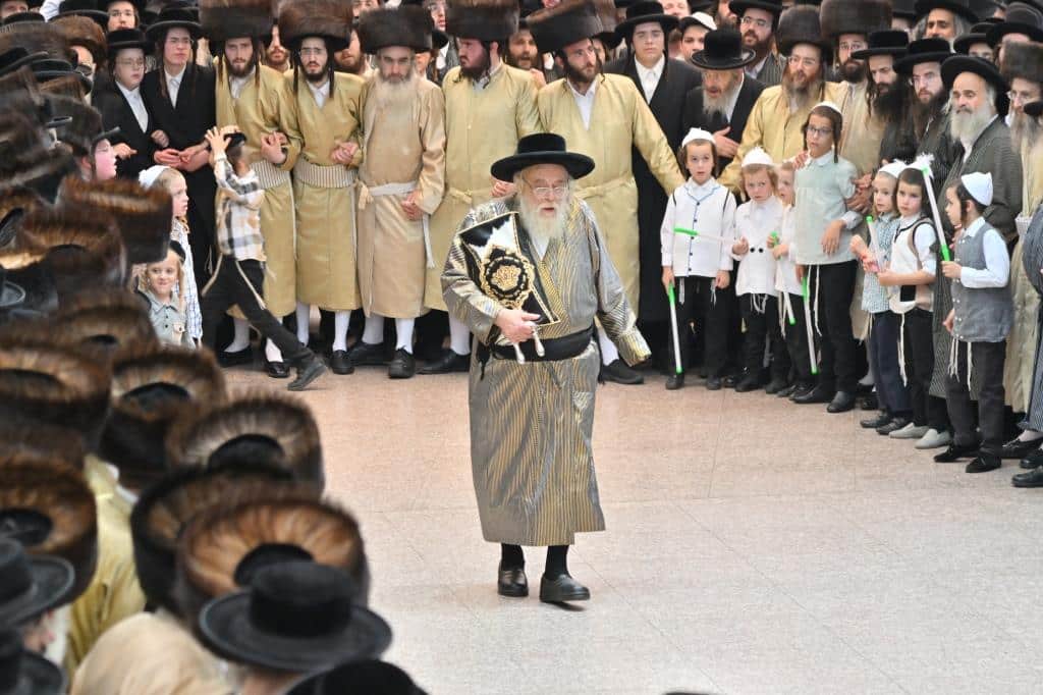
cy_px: 348
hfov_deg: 11.4
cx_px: 522
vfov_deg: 7.6
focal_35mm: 180
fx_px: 5213
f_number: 4
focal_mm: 120
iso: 500
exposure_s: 1/160
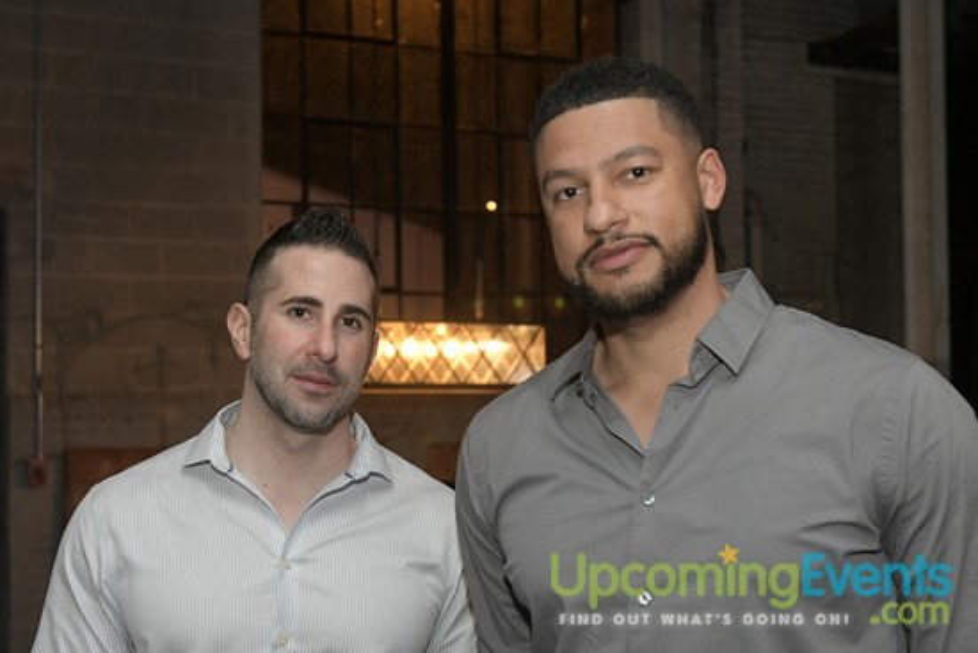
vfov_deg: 23.8
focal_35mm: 57
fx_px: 1549
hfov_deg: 35.0
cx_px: 489
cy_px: 326
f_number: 4
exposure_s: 1/100
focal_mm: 38
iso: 2000
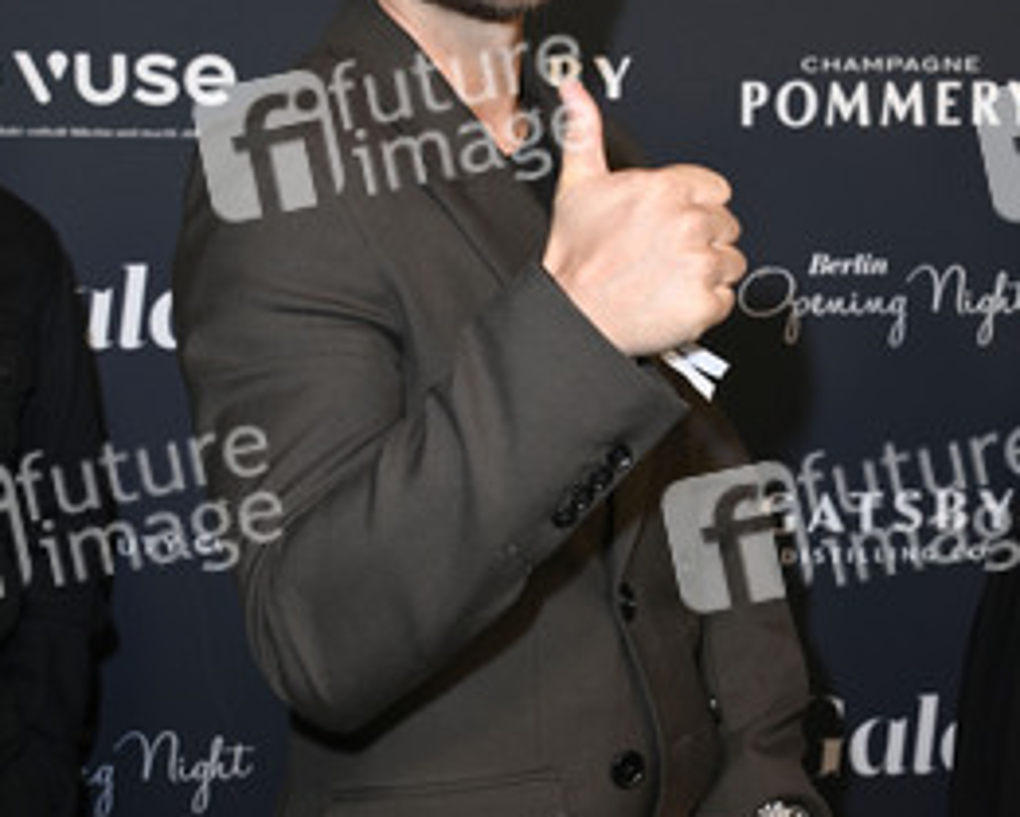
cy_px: 324
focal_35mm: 69
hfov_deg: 27.5
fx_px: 2084
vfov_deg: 22.1
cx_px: 508
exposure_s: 1/250
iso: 800
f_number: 5.6
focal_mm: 48
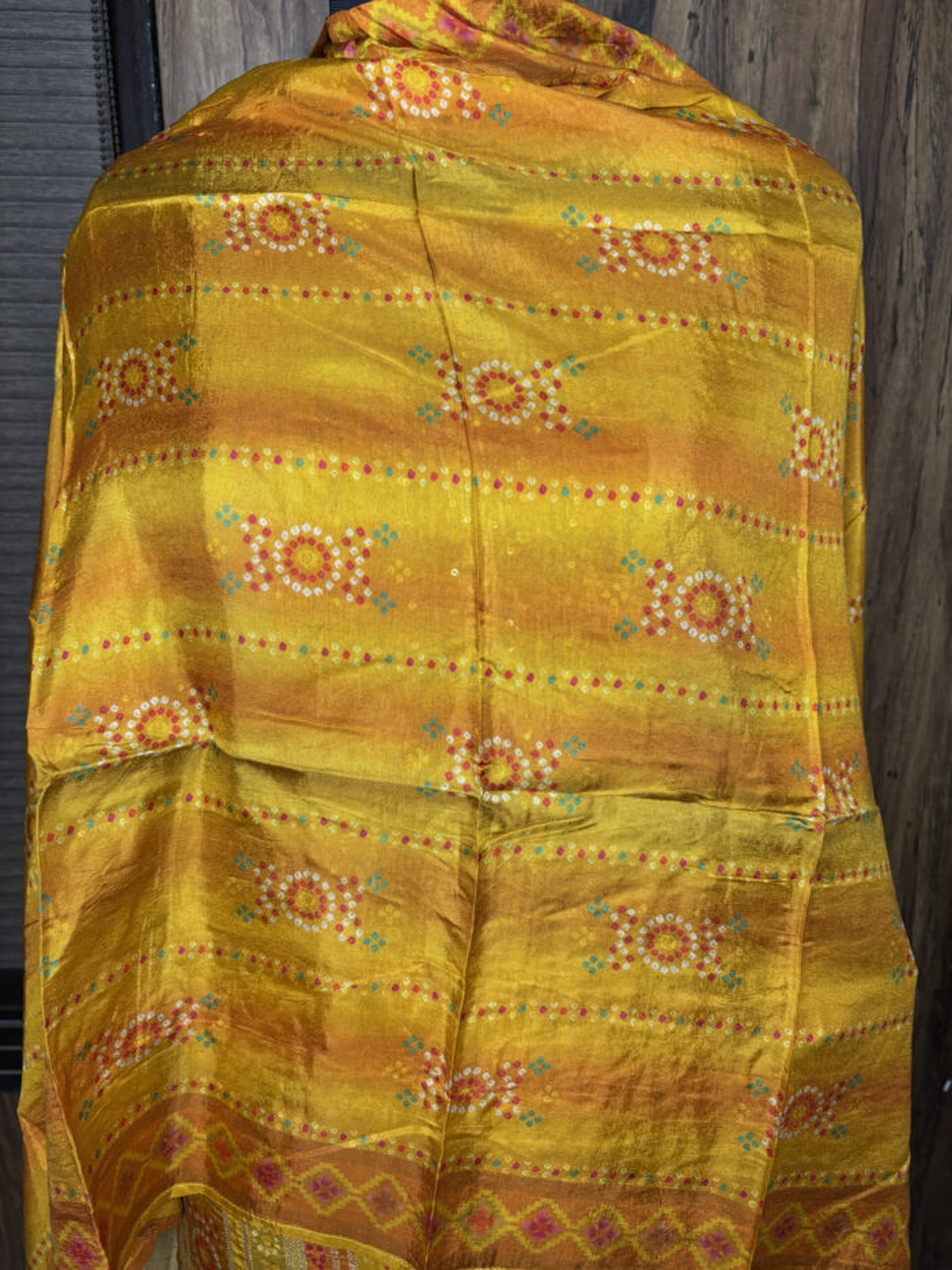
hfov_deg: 53.1
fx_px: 953
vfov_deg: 67.3
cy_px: 635
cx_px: 476
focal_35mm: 26
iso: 100
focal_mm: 5.96
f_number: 1.6
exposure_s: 1/100
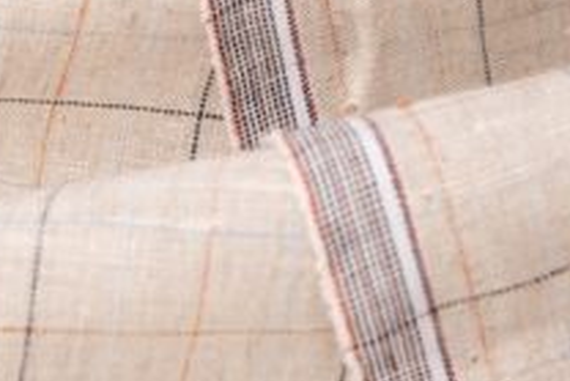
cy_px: 27
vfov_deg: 6.2
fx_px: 3501
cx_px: 249
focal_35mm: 221
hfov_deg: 9.3
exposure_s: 1/125
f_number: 11
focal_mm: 92
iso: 100
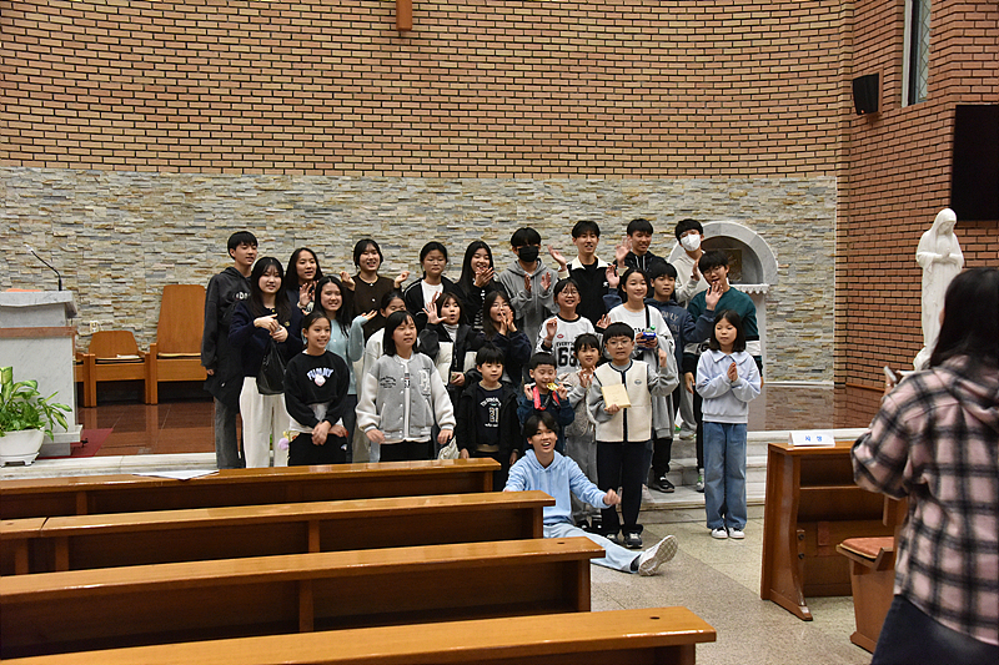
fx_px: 1221
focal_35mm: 44
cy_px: 332
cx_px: 500
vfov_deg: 30.5
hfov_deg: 44.5
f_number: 5.6
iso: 5600
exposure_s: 1/125
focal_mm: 44
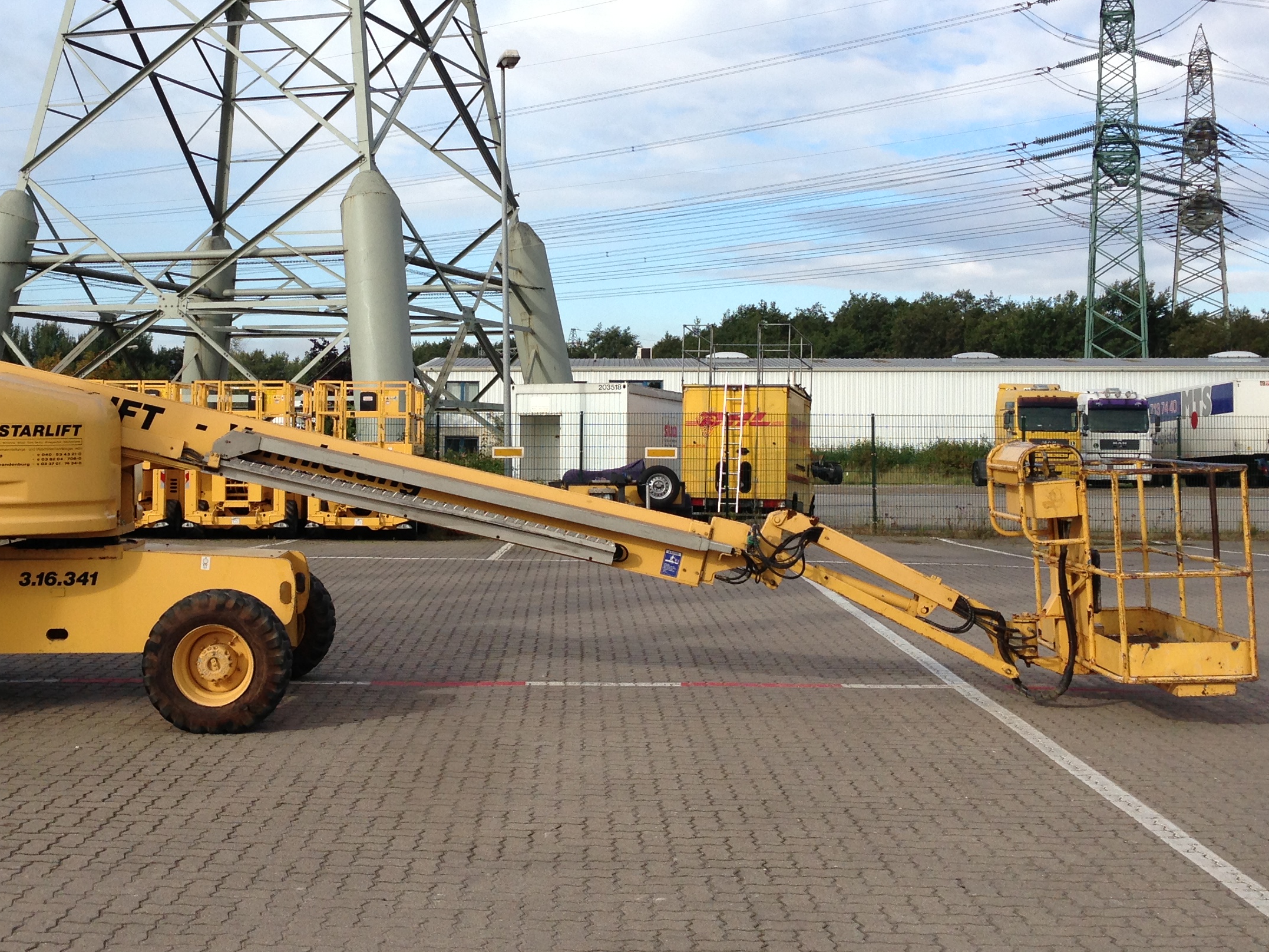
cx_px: 472
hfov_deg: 37.9
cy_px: 399
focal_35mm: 50
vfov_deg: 29.1
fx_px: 1833
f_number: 2.4
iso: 50
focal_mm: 4.13
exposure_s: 1/1085
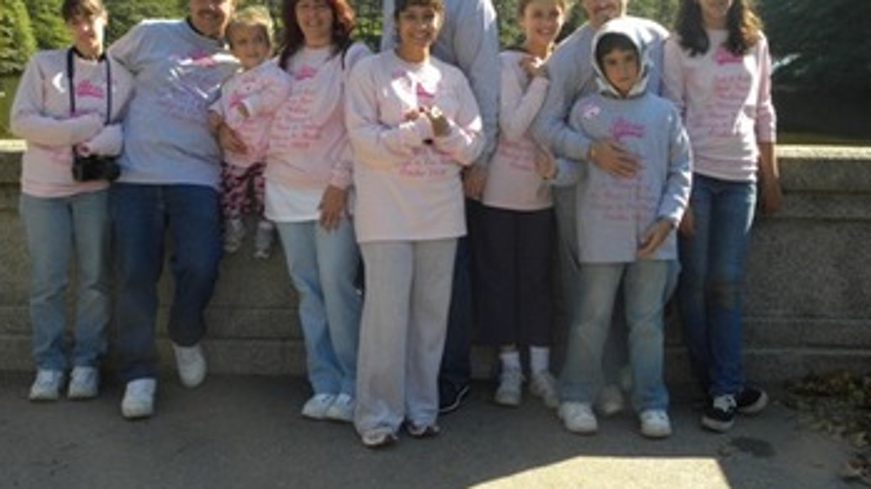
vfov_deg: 23.8
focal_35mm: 50
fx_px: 1154
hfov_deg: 41.3
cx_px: 398
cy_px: 146
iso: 64
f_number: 4.5
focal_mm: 7.3
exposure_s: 1/178
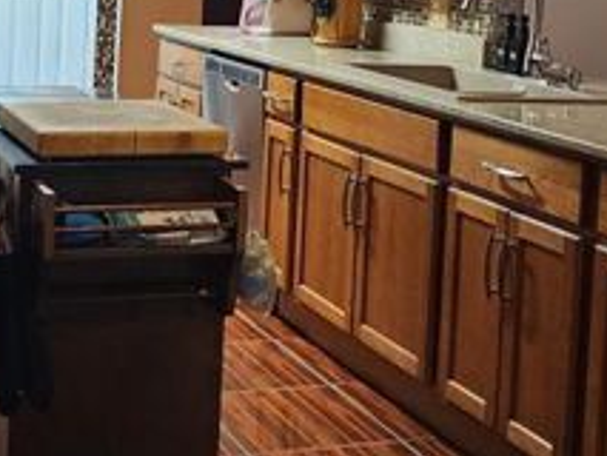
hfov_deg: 25.5
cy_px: 26
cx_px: 192
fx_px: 1333
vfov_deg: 19.0
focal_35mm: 76
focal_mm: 6.4
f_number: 1.8
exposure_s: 1/60
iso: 640
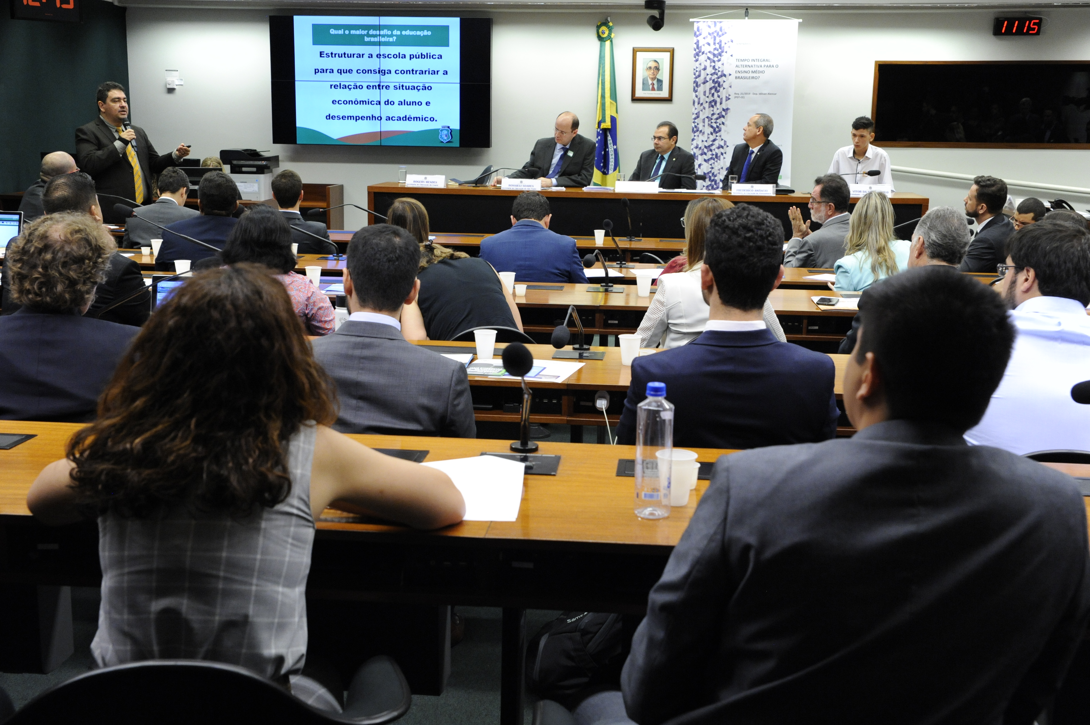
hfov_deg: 44.5
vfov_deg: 30.5
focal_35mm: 44
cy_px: 362
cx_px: 545
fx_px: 1331
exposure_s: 1/160
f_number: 6.3
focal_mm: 44
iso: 3200
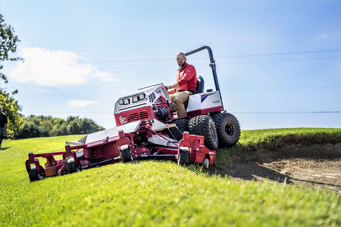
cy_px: 114
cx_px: 170
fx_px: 331
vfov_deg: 37.8
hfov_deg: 54.4
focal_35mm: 35
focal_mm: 35
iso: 100
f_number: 2
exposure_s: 1/1600
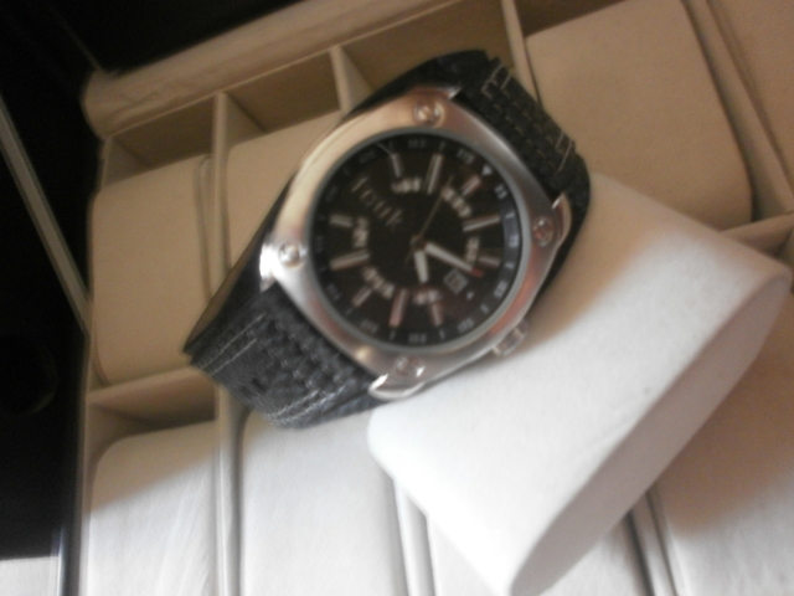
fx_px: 619
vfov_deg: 51.4
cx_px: 397
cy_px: 298
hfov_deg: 65.3
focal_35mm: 27
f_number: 2.9
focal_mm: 4.8
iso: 320
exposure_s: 1/2
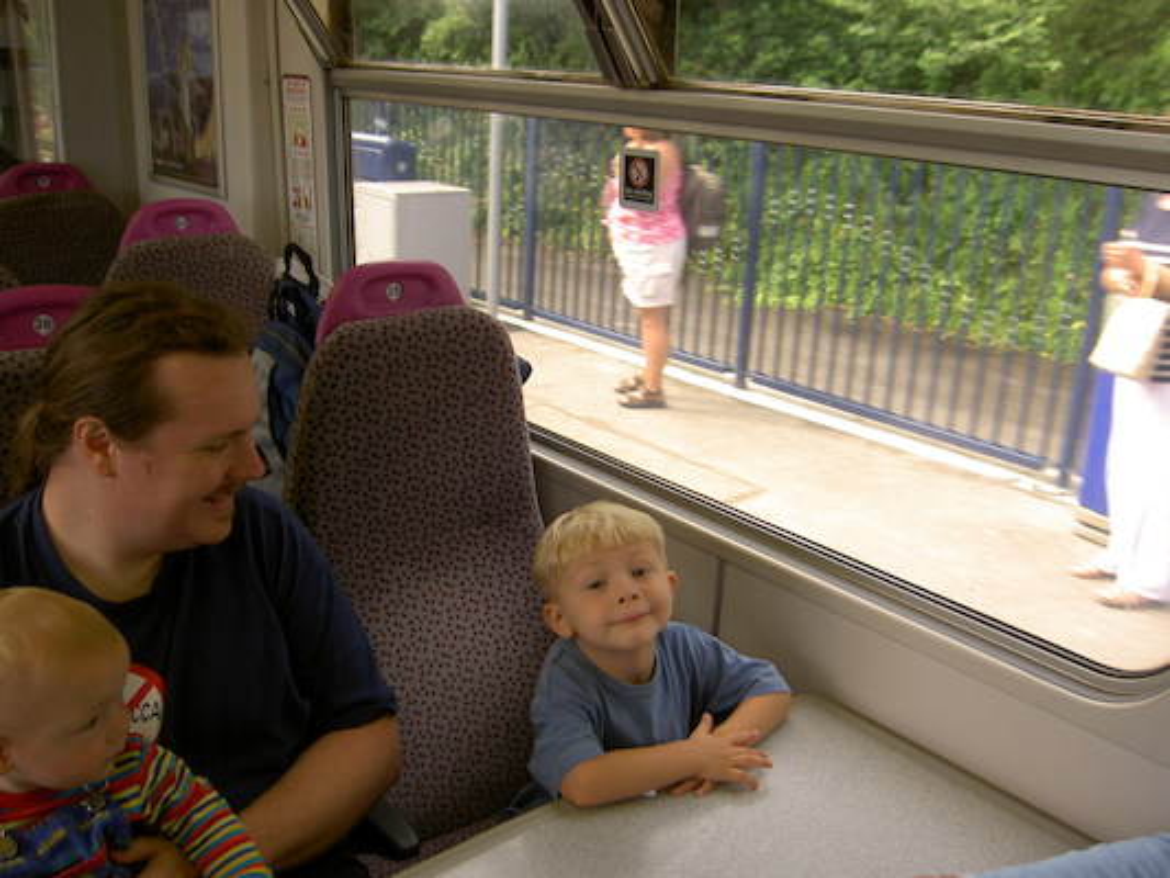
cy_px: 439
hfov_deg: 53.9
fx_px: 1149
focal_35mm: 34
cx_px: 585
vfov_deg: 41.8
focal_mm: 5.6
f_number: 2.8
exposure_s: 1/60
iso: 50
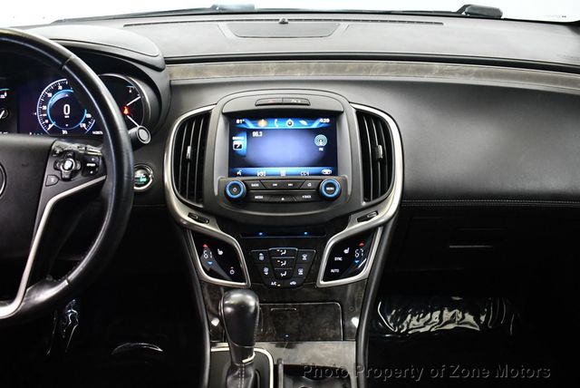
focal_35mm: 36
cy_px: 194
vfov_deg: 36.9
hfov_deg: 53.1
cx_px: 290
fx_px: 581
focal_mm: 18
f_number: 3.5
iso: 3200
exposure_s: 1/60
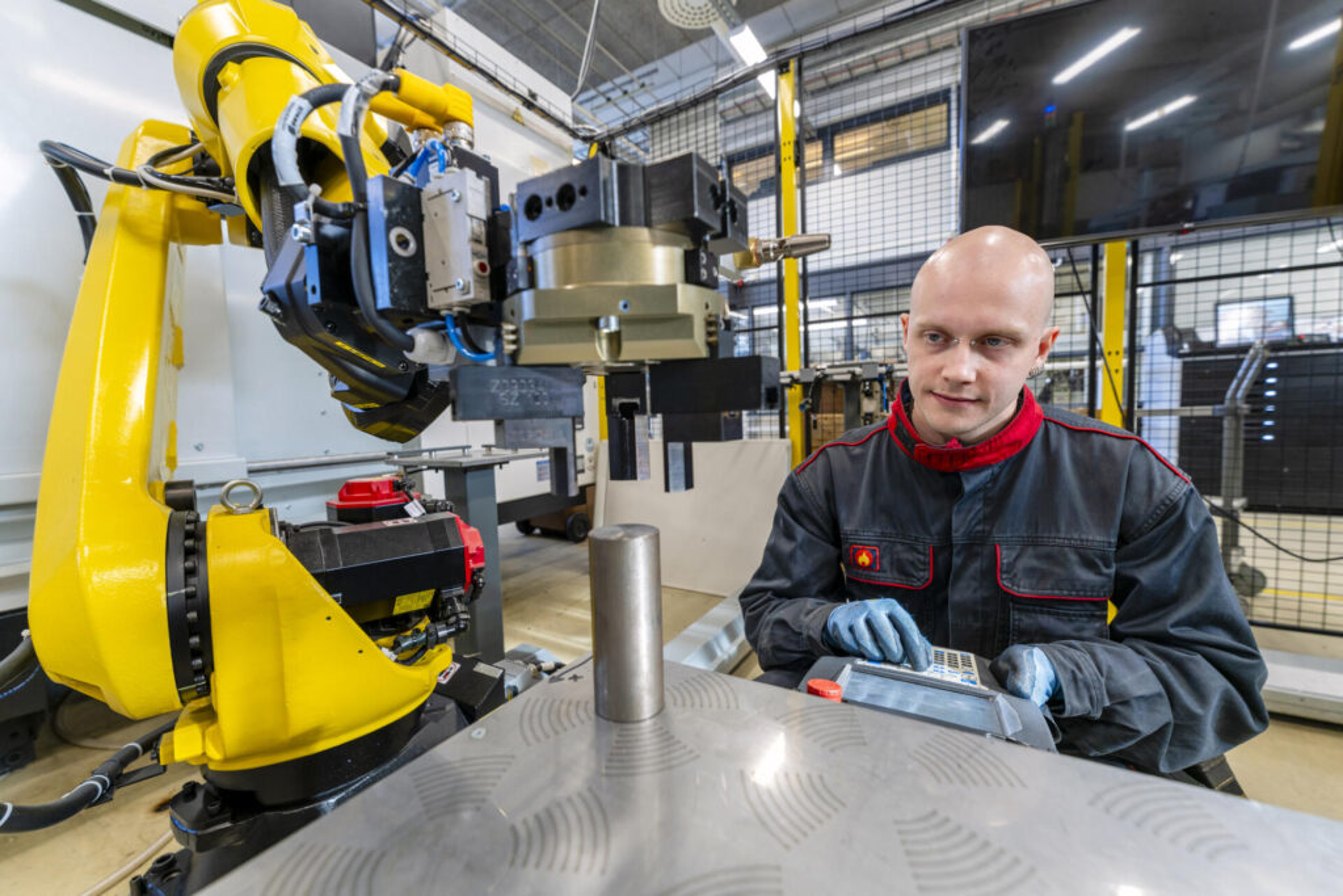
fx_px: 522
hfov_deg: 104.2
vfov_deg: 81.2
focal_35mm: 14
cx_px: 672
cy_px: 448
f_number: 5
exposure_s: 1/40
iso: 500
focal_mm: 14
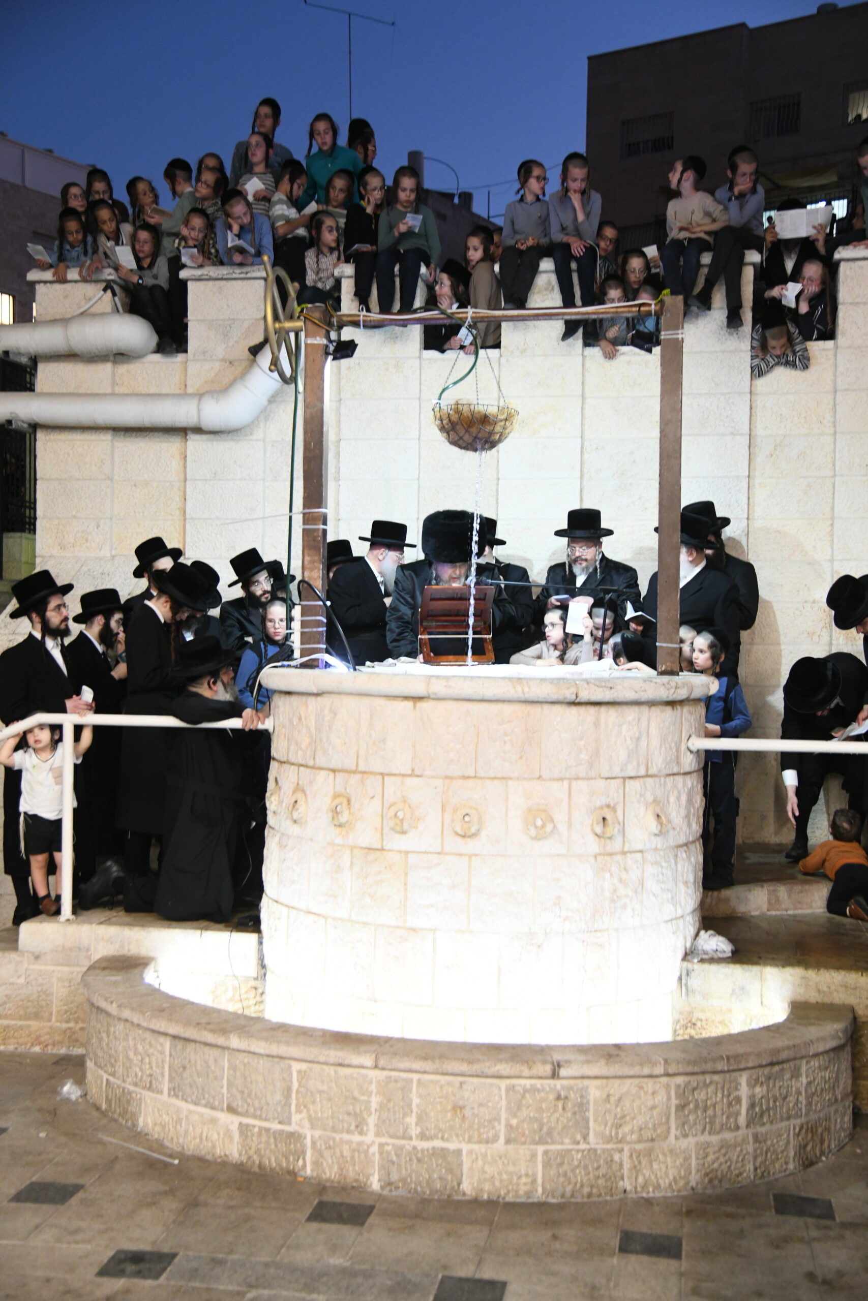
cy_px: 650
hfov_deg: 33.4
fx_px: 1446
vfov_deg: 48.5
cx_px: 434
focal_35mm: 40
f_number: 4
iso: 2500
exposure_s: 1/100
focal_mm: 40
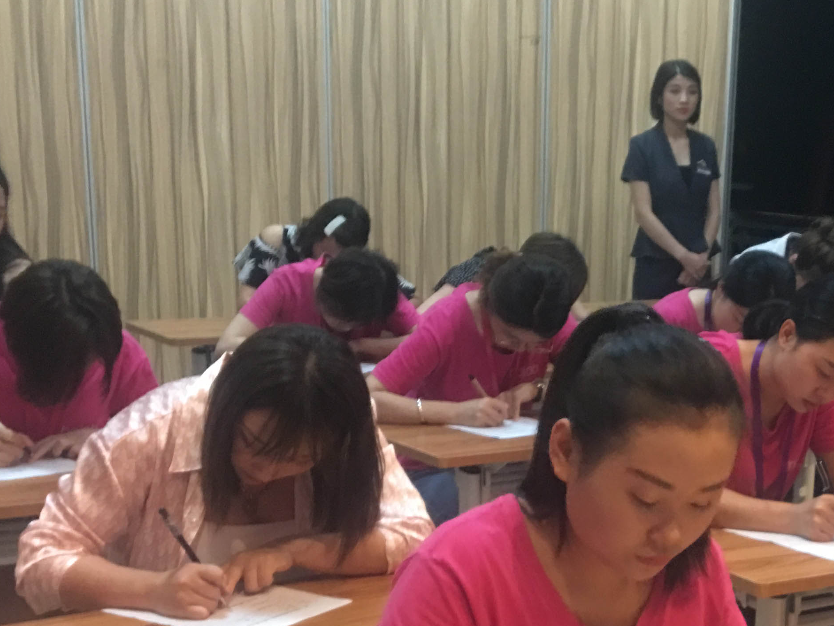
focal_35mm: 62
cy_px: 568
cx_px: 702
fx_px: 1494
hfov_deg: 30.2
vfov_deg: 23.0
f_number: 2.2
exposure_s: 1/10
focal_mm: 4.15
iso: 80
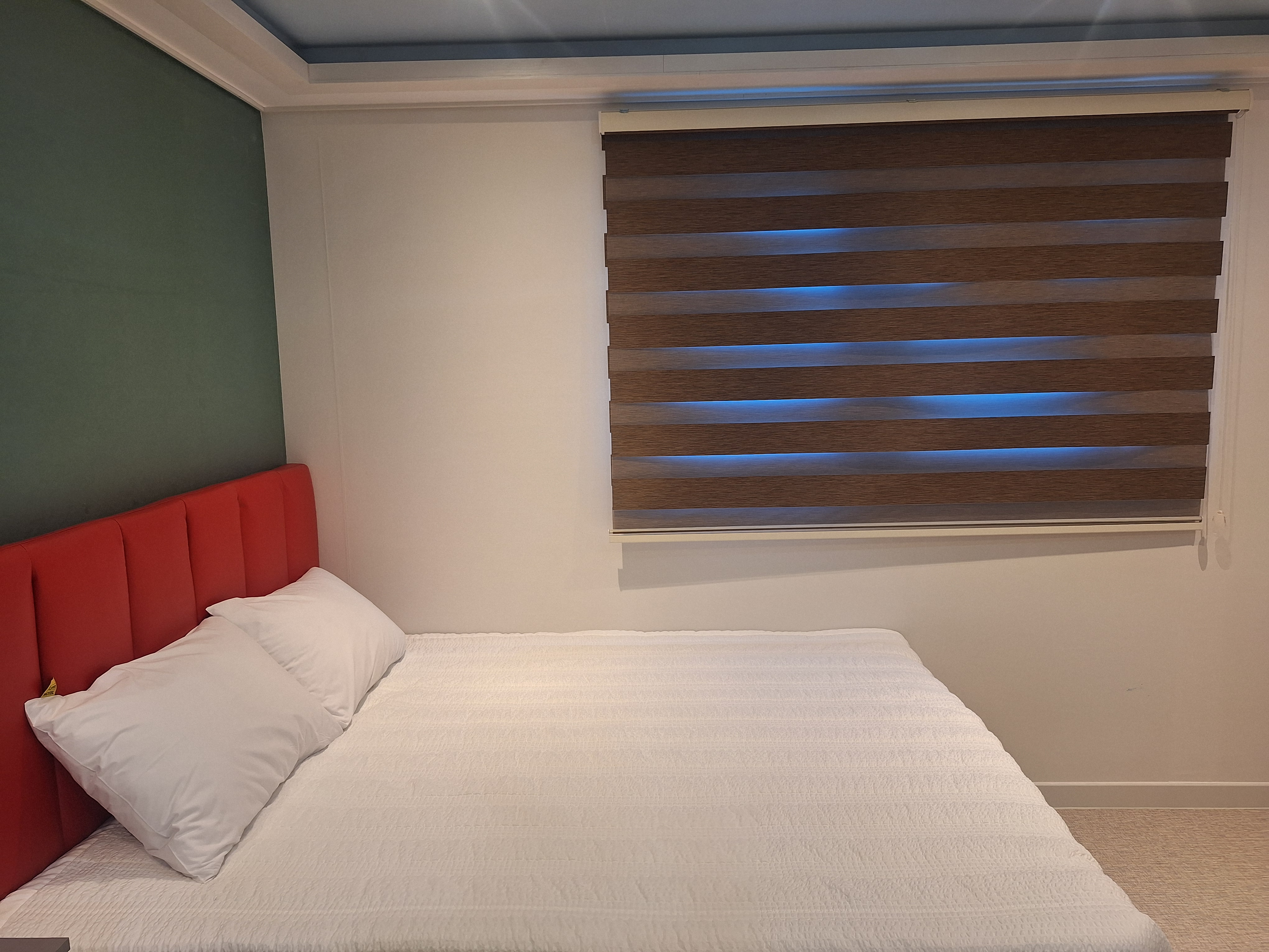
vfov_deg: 58.9
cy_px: 476
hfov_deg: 73.9
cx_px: 634
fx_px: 843
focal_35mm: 23
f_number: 1.8
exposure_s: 1/40
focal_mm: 5.54
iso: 100
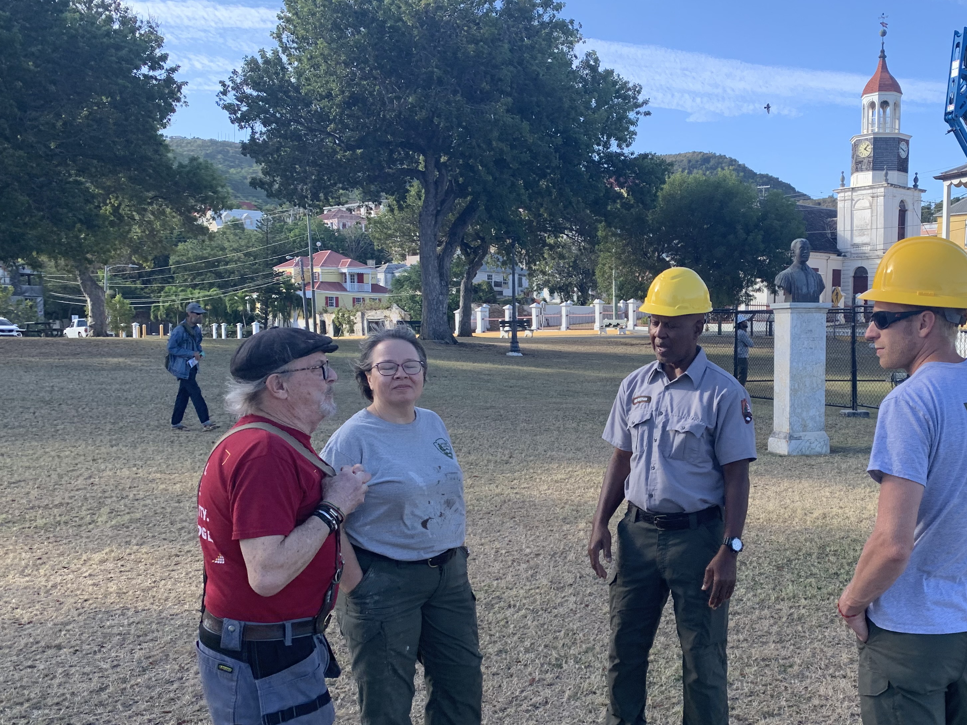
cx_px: 659
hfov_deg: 50.3
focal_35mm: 36
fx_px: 1006
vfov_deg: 39.5
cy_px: 431
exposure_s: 1/573
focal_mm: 4.25
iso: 25
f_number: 1.8
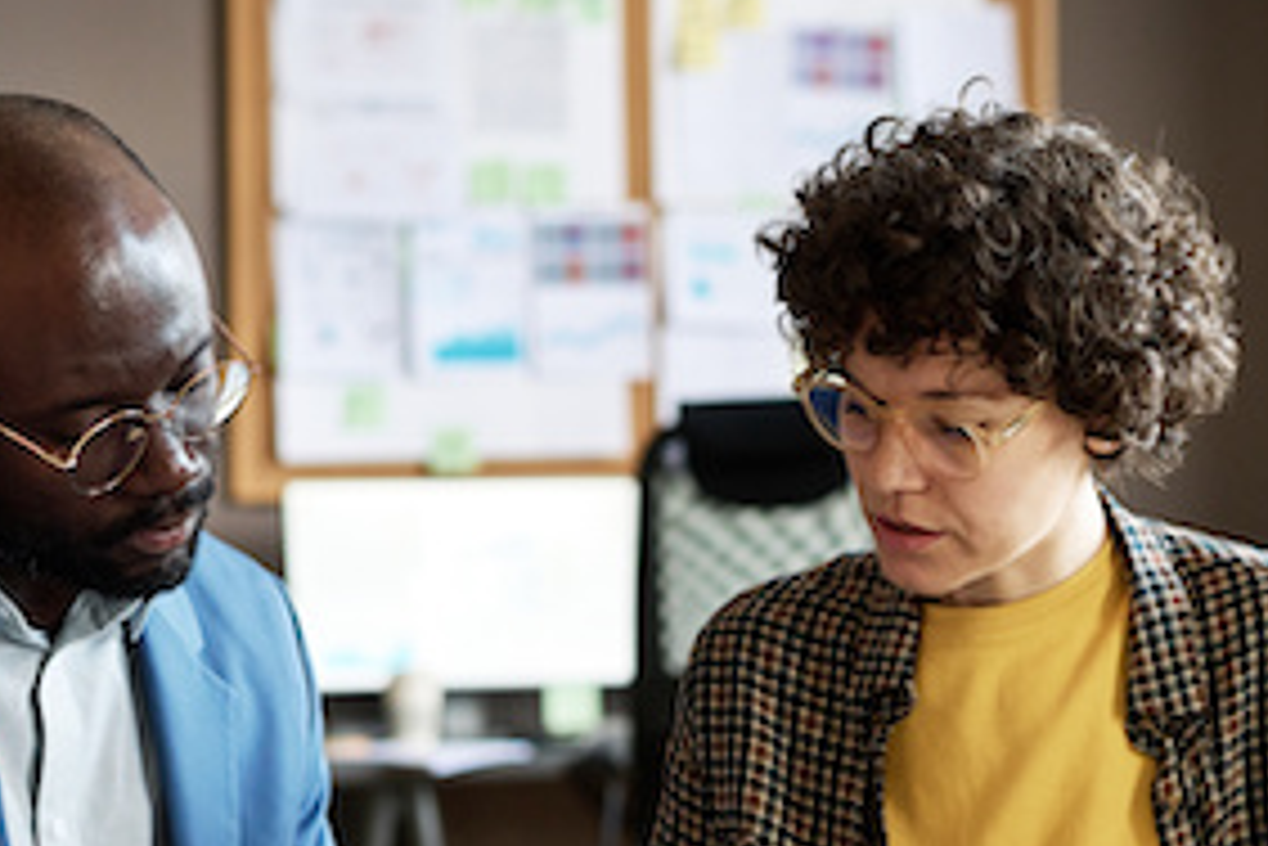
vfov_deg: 13.3
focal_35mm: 103
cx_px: 553
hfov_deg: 19.8
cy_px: 596
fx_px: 3628
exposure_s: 1/160
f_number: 2.8
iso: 800
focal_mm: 58
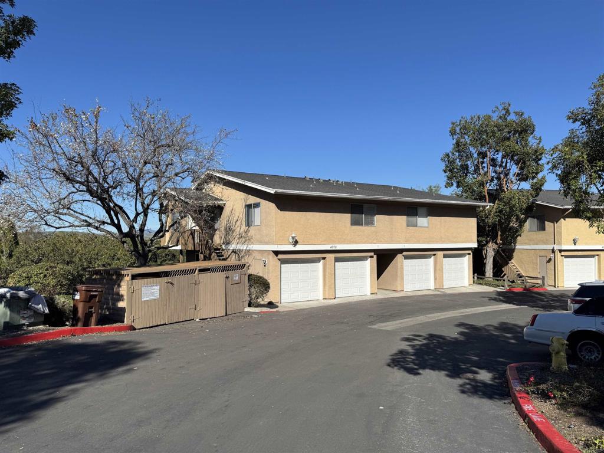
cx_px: 302
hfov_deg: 71.6
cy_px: 226
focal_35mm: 24
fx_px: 419
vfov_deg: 56.8
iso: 80
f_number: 1.78
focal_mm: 6.76
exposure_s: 1/4950
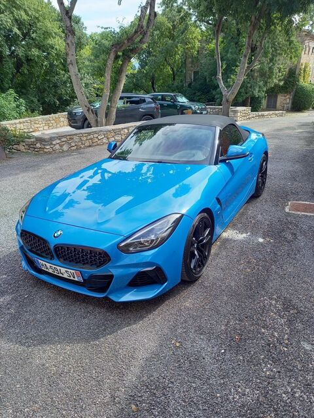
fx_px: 302
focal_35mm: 25
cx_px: 157
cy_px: 209
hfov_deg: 54.9
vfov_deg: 69.4
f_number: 1.8
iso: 50
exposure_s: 1/163
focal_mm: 4.65
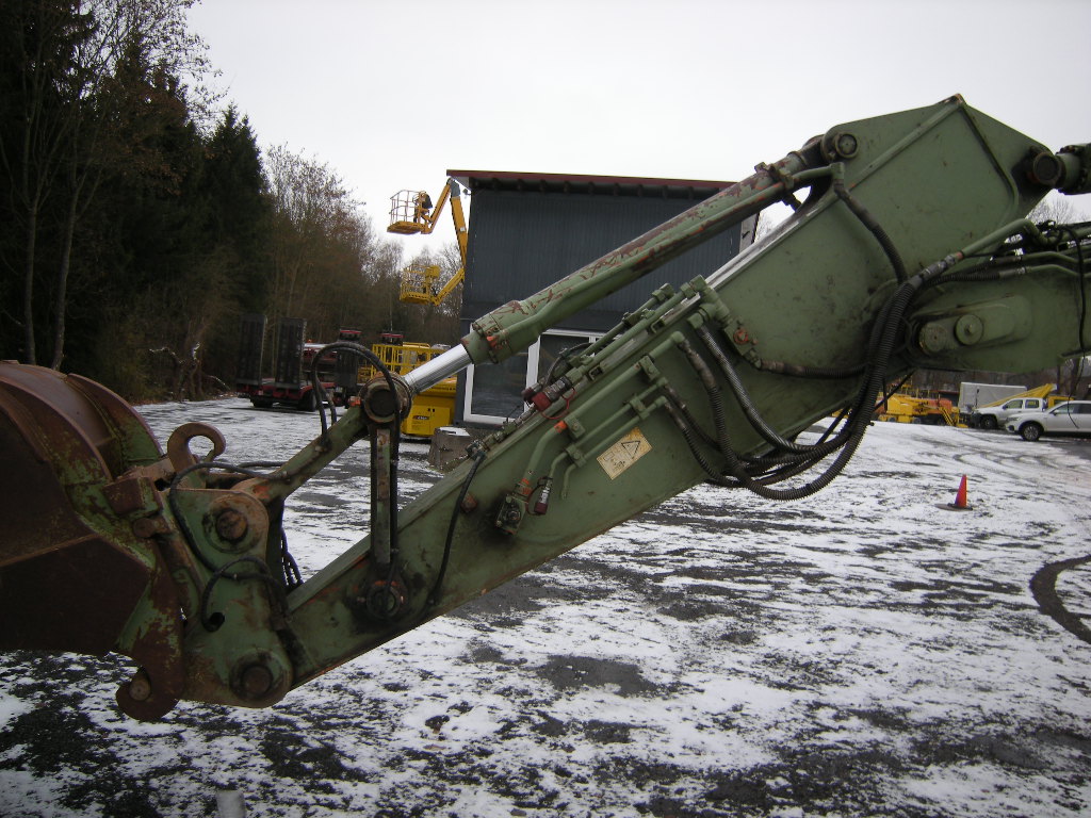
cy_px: 409
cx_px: 546
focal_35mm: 28
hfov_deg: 63.4
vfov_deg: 49.7
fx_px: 882
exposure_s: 1/116
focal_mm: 4.7
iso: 64
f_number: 2.8
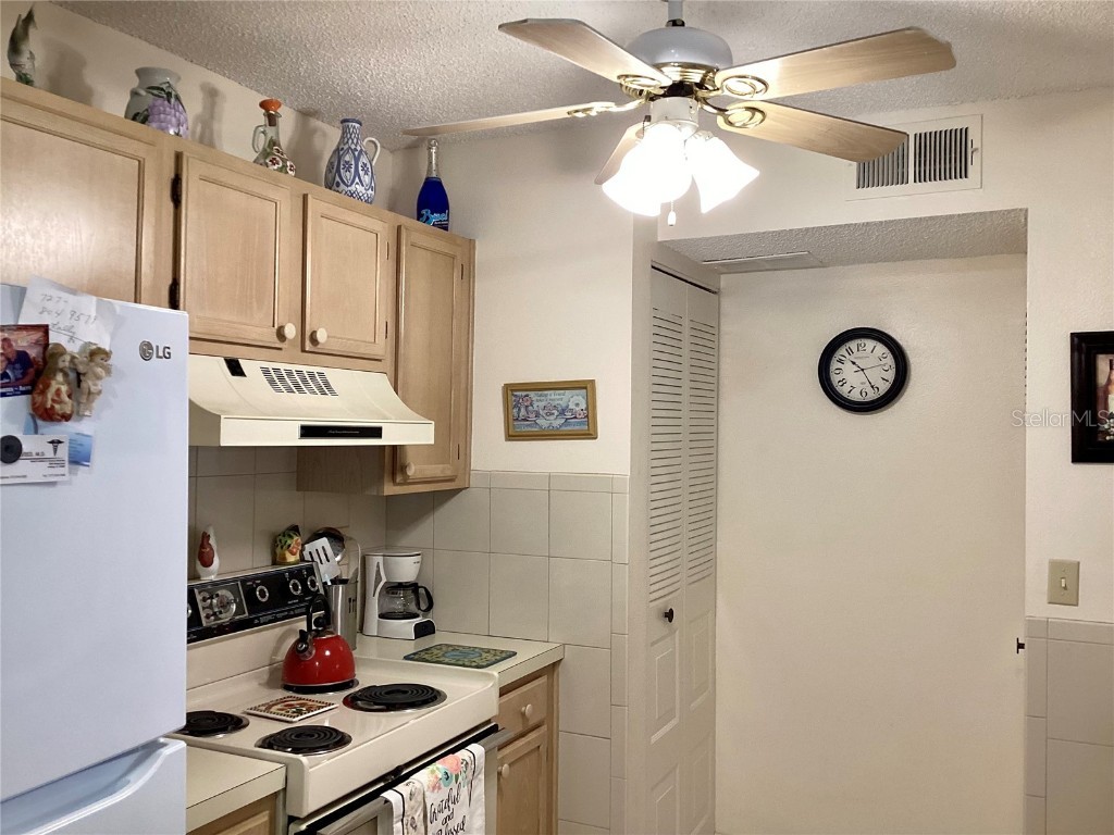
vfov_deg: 45.4
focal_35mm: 31
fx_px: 998
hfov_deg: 58.4
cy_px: 418
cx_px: 557
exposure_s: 1/60
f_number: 2.4
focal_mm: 3.3
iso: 125
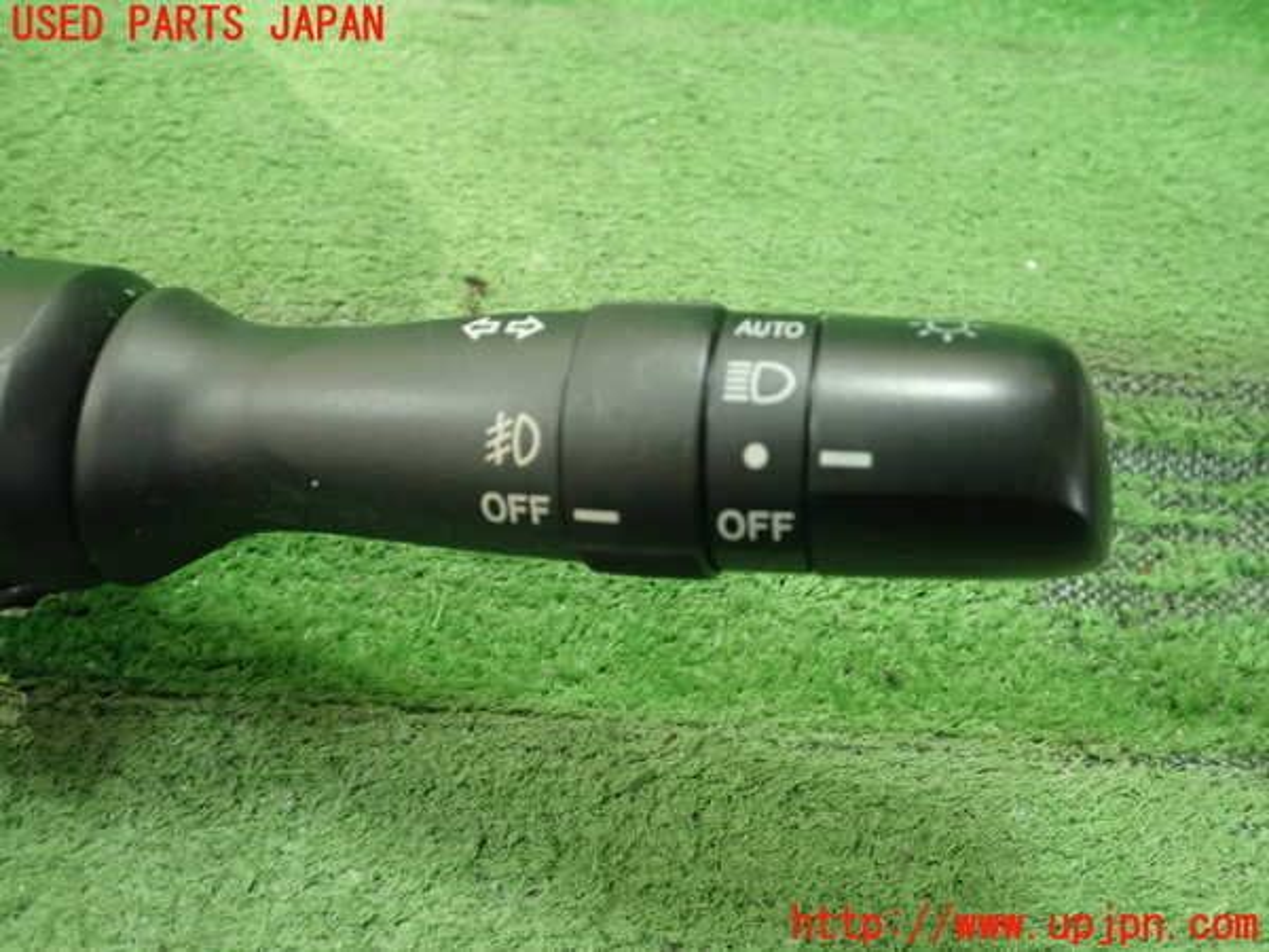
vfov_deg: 46.8
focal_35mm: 30
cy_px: 476
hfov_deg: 60.0
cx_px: 634
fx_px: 1100
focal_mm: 5.5
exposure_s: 1/125
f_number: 2.3
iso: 400
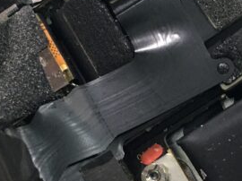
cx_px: 194
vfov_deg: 13.4
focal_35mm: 110
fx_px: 768
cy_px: 87
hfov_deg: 17.7
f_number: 2.2
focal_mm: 4.15
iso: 125
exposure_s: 1/30
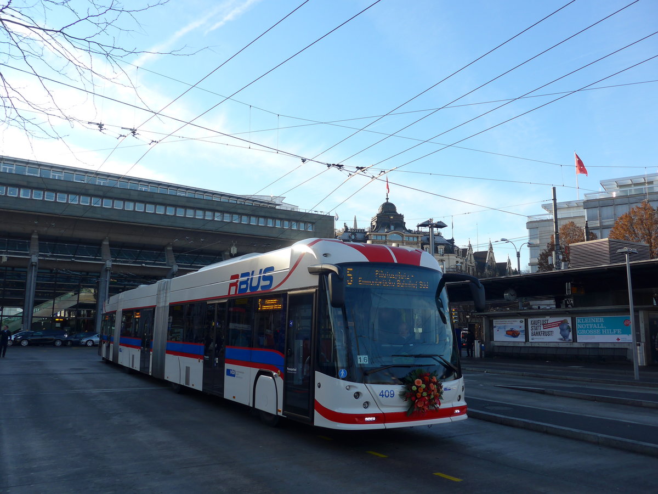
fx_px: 551
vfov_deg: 48.2
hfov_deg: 61.7
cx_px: 329
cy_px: 247
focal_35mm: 29
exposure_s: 1/500
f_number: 2.8
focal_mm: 6
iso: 80
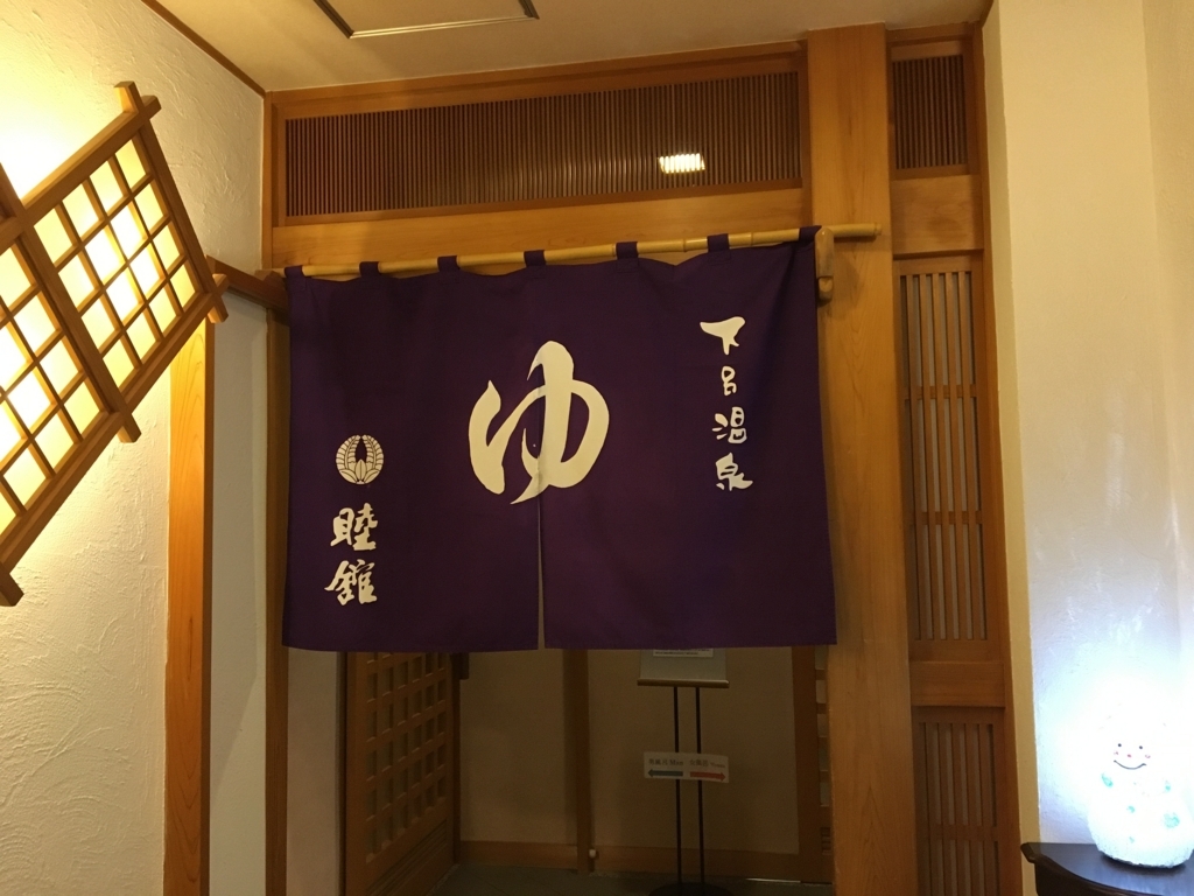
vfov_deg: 48.2
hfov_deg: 61.7
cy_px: 448
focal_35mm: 29
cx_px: 597
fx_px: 1000
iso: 200
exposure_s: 1/30
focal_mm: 4.15
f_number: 2.2
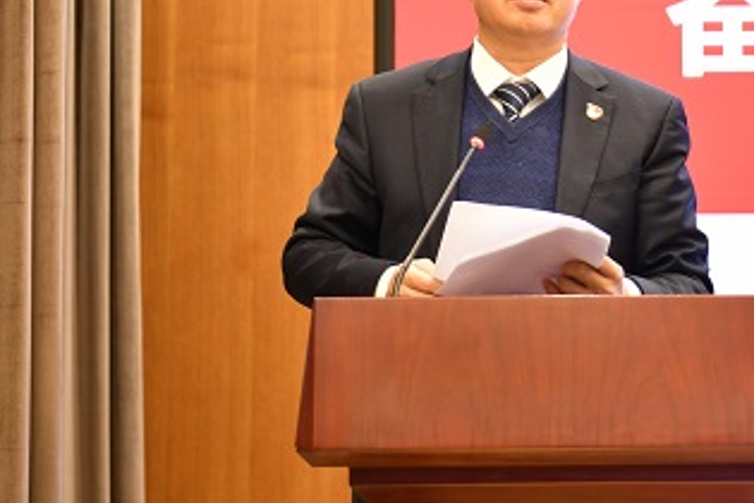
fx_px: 2681
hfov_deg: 15.9
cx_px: 596
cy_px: -1
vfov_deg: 10.6
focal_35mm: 128
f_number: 2.8
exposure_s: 1/20
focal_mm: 62
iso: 640
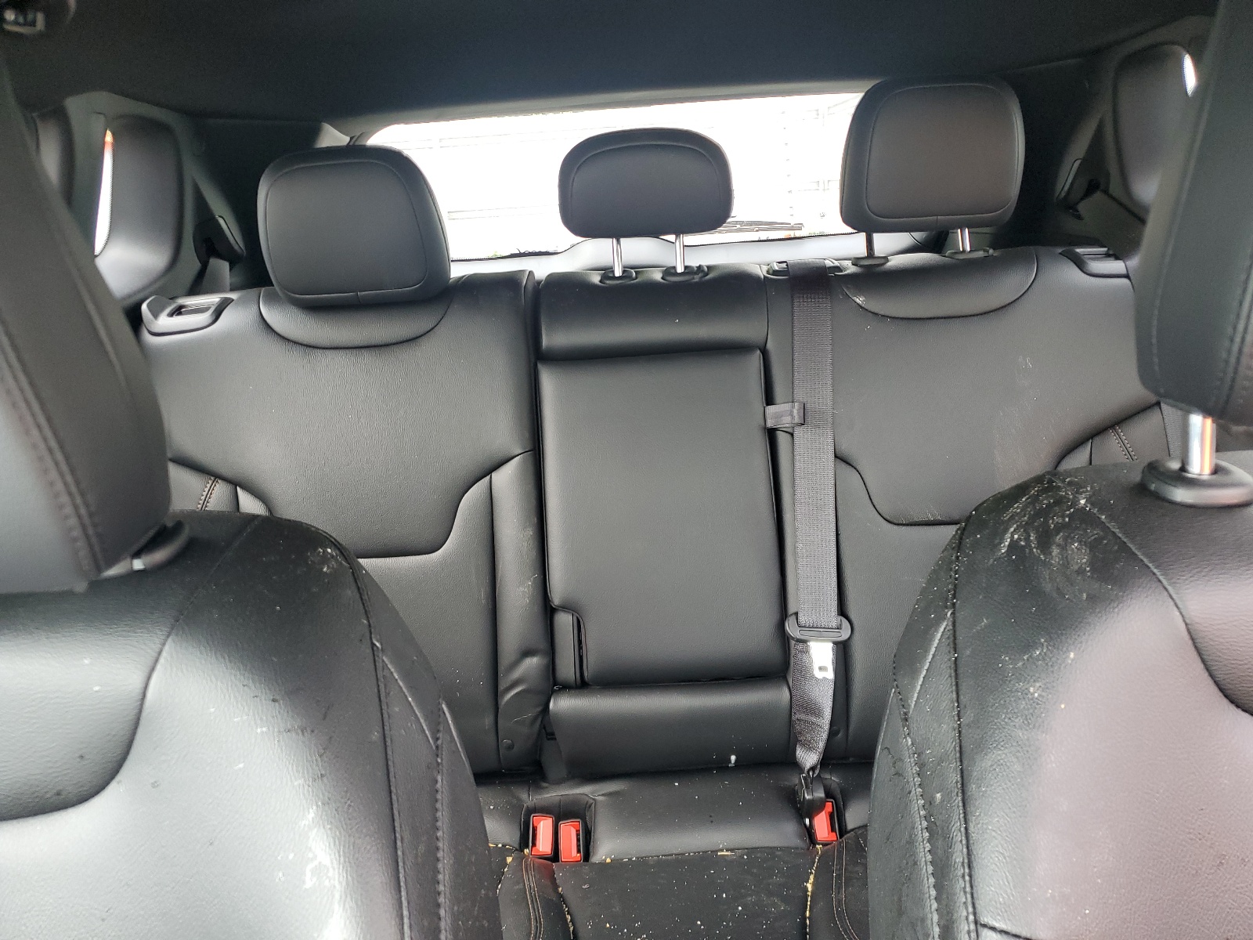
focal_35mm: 26
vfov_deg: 53.1
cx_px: 626
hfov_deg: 67.3
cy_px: 470
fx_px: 941
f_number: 1.5
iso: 82
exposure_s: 1/60.2
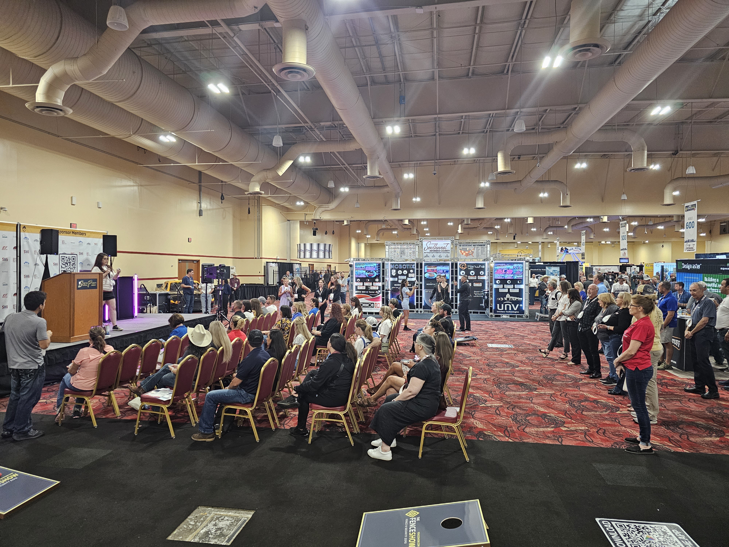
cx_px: 364
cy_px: 274
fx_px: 484
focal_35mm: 23
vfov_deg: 58.9
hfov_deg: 73.9
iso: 640
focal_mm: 6.3
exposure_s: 1/120
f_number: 1.7
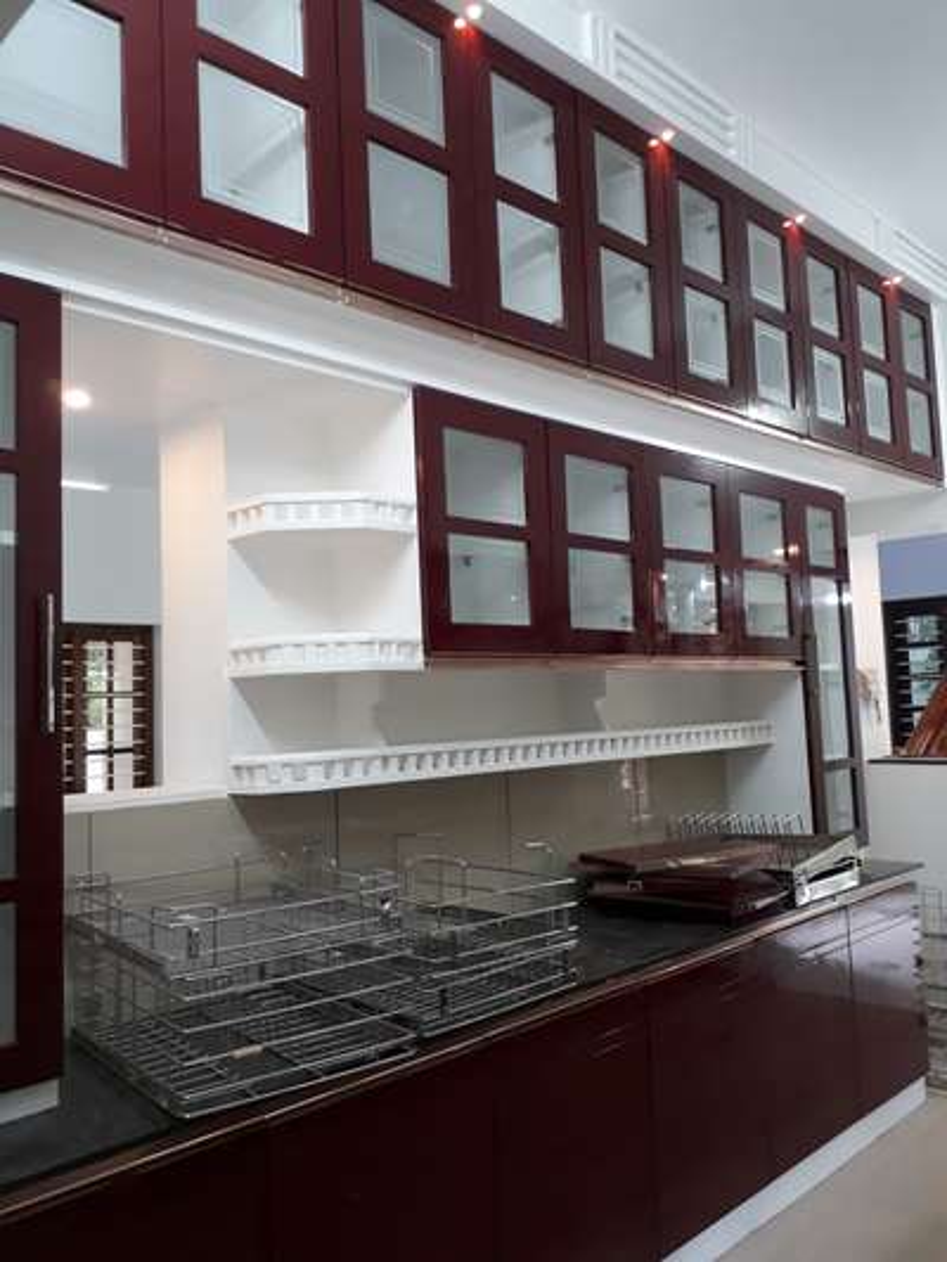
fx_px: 984
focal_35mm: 27
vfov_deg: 65.3
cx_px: 474
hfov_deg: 51.4
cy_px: 631
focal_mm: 3.6
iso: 160
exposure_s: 1/33
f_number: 1.9
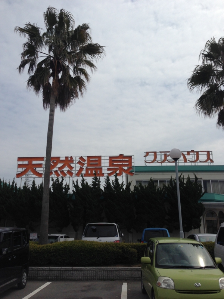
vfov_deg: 55.4
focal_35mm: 33
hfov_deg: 42.9
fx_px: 285
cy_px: 150
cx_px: 112
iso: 50
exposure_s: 1/4525
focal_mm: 4.12
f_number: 2.4
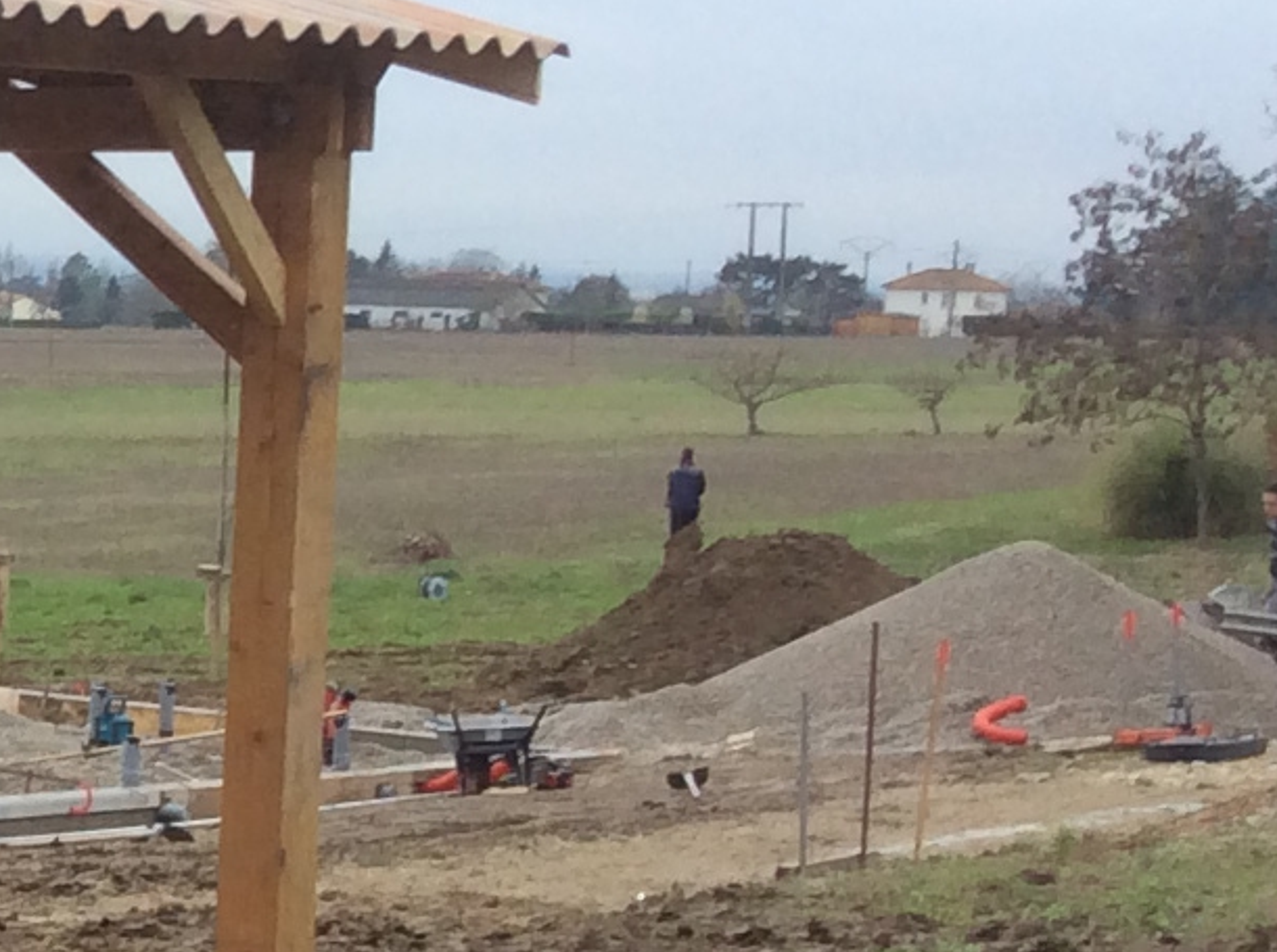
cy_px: 668
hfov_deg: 12.5
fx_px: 5156
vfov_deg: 10.5
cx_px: -1227
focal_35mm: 140
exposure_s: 1/169
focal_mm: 3.3
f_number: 2.4
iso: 32
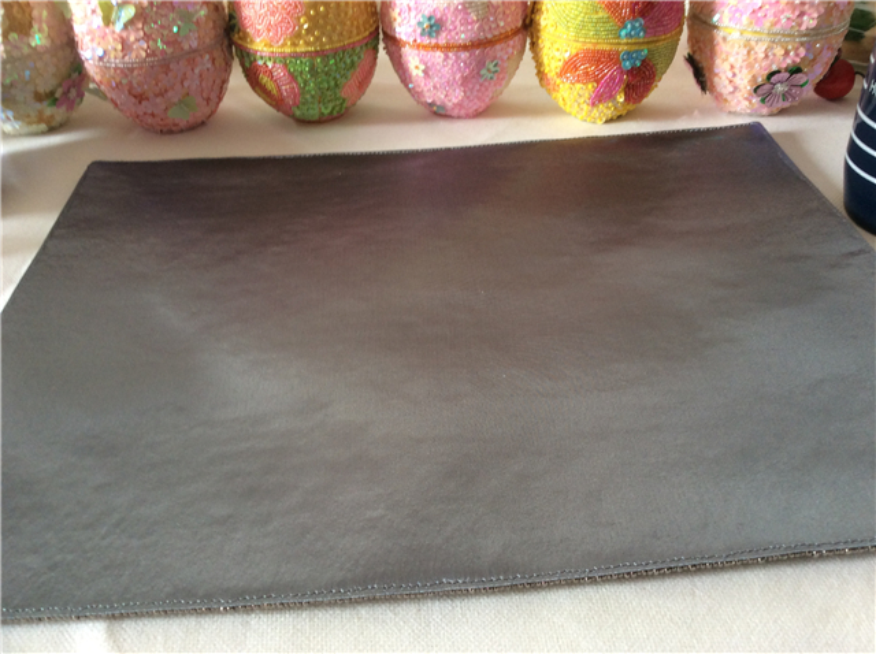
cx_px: 438
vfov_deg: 44.1
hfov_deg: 56.9
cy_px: 327
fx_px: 809
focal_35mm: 32
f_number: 2.4
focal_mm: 3.3
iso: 32
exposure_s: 1/25
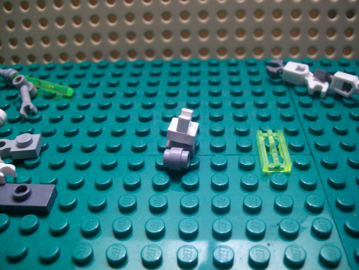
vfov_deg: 39.7
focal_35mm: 36
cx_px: 180
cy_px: 135
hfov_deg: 51.4
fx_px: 373
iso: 160
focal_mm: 6
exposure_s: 1/19
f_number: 2.7
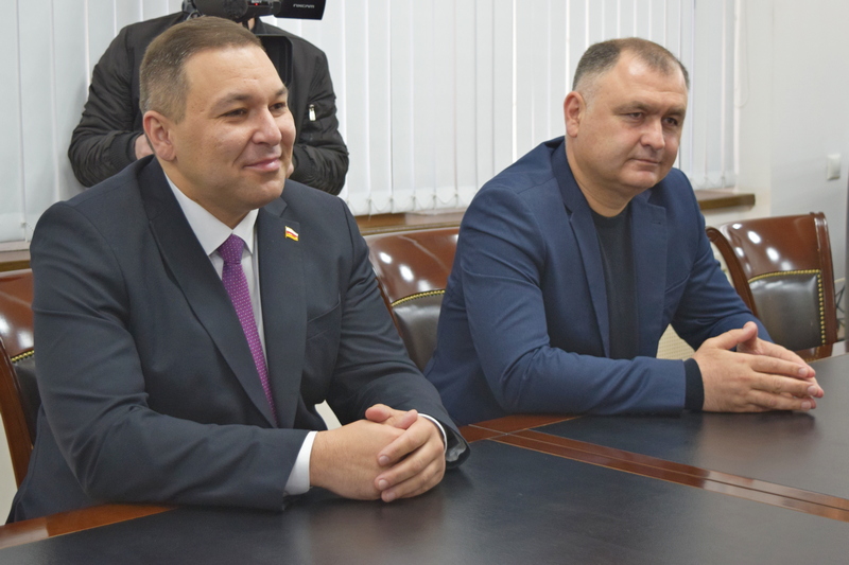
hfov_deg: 35.1
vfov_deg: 23.8
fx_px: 1344
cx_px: 424
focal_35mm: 57
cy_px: 282
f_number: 4.8
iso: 900
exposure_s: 1/60
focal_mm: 38
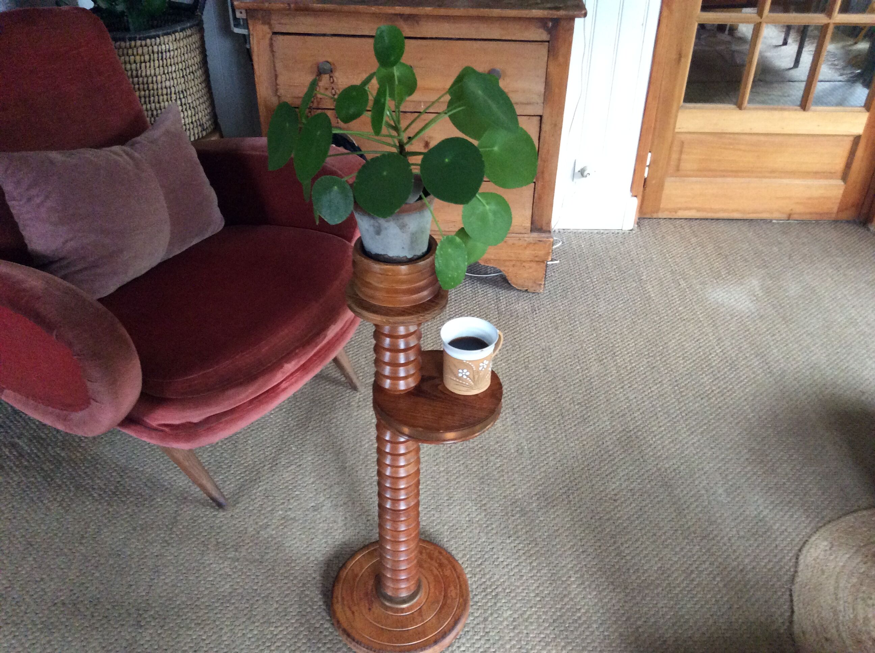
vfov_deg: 44.1
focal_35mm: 32
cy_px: 326
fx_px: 808
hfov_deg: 56.9
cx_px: 438
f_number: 2.4
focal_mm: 3.3
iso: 250
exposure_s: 1/25
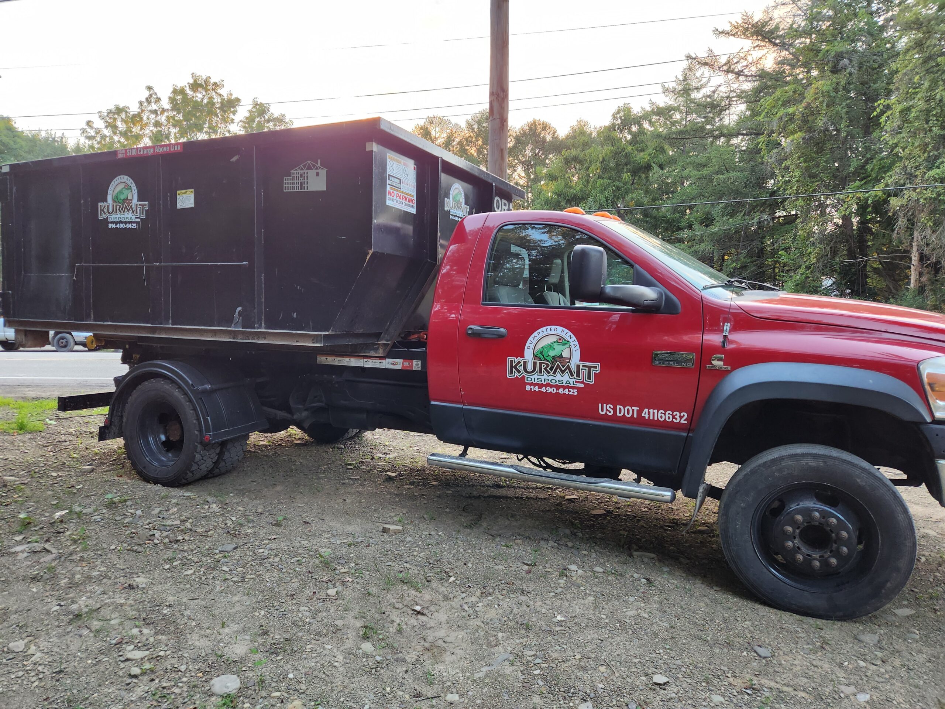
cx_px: 472
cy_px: 354
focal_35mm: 23
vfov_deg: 58.9
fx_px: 628
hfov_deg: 73.9
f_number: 1.8
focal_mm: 5.4
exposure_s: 1/180
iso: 200
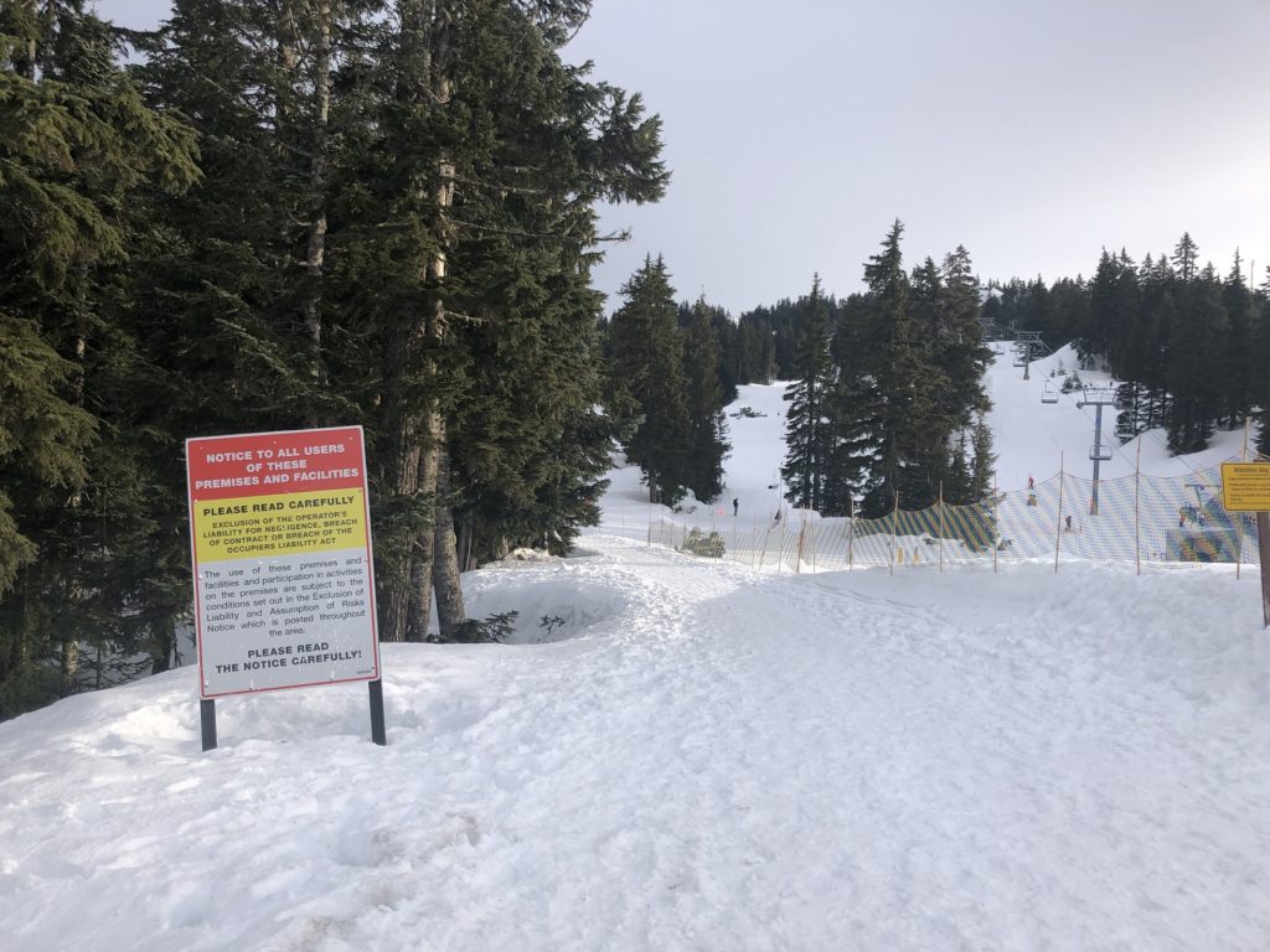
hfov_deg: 63.4
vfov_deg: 49.7
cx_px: 635
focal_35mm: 28
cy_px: 476
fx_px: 1027
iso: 20
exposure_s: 1/552
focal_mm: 3.99
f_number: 1.8
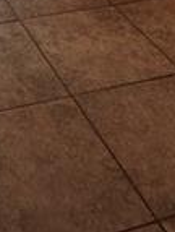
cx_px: -41
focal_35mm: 75
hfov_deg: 18.6
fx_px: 503
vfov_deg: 21.3
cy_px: -128
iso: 160
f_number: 2.2
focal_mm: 2.22
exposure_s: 1/60
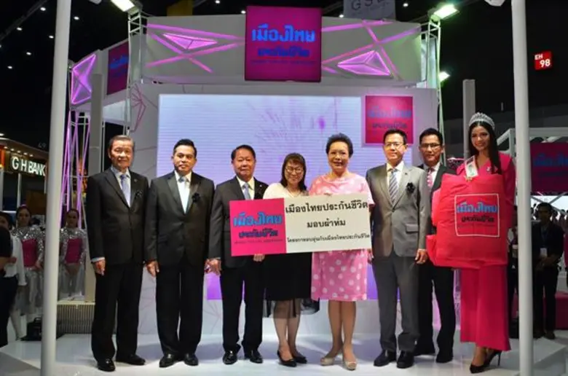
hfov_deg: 62.1
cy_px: 188
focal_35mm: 30
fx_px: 472
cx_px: 284
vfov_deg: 43.4
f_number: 8
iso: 800
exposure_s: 1/250
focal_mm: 20
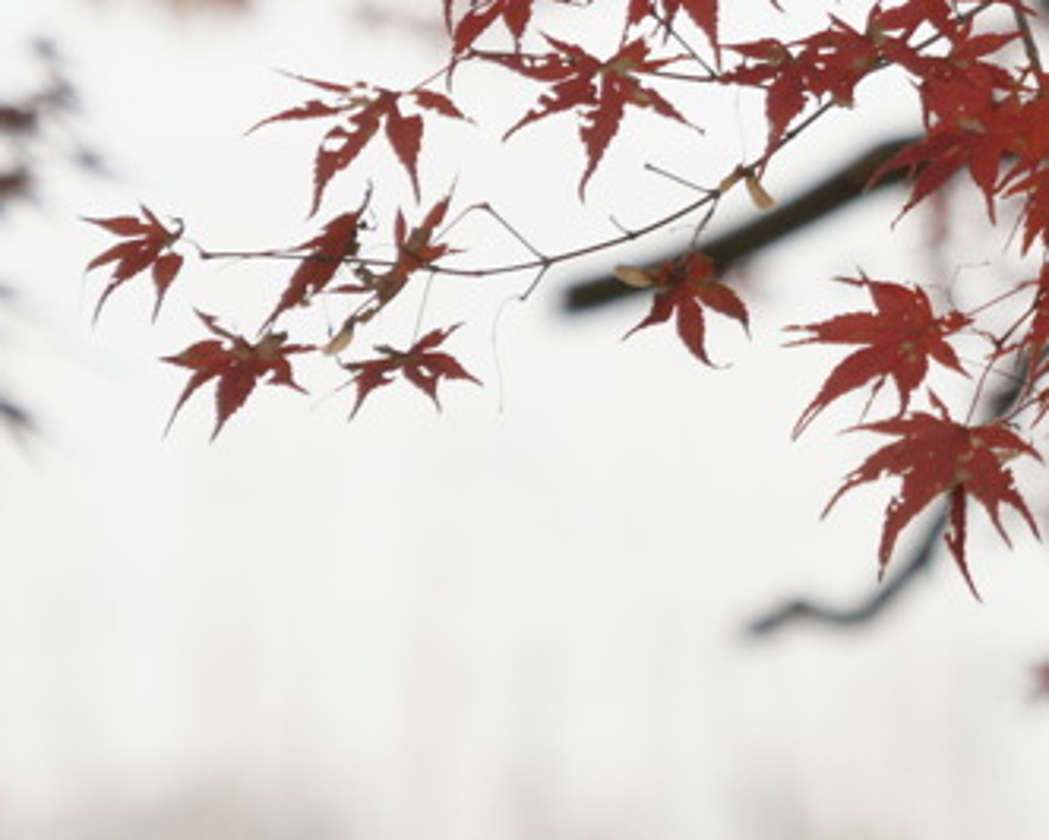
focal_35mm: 998
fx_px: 31002
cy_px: -63
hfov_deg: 1.9
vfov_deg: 1.6
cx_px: 1574
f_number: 7.1
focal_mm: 230
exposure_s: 1/320
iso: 200
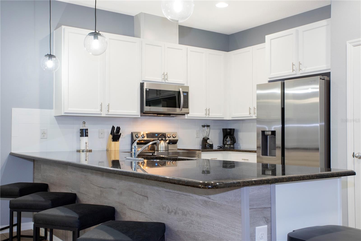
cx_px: 180
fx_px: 401
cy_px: 120
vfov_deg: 33.4
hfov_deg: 48.5
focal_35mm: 40
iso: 1000
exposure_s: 1/13
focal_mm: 40
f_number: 8
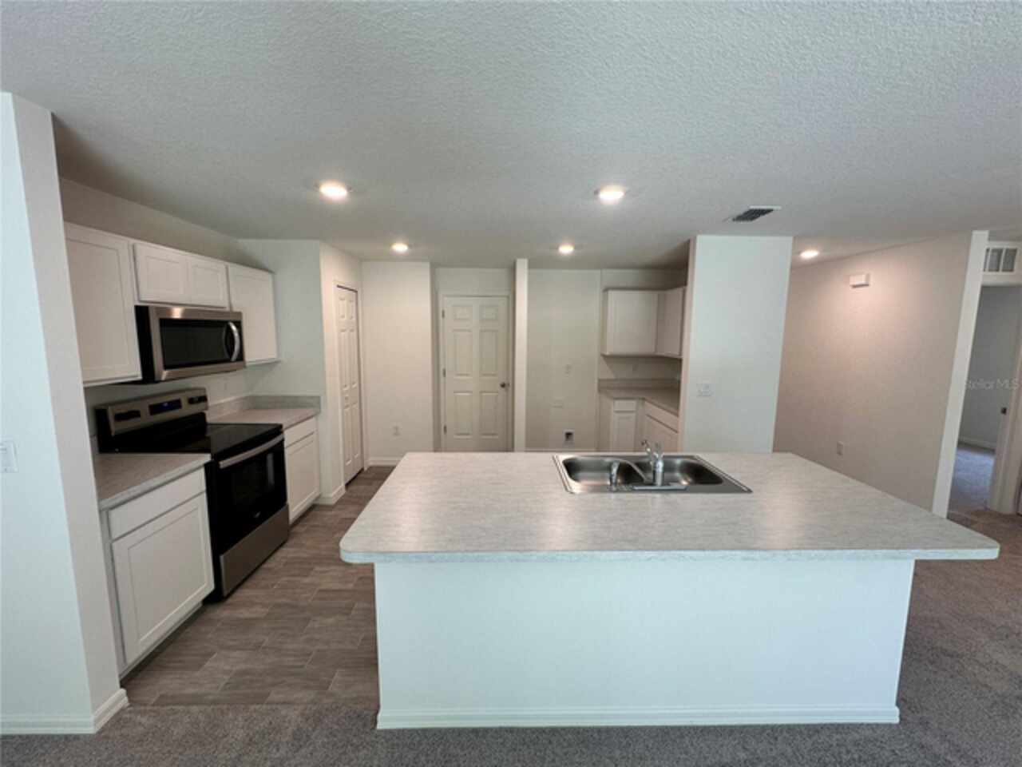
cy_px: 384
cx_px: 511
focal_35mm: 14
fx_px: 413
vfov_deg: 85.7
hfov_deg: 102.1
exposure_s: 1/120
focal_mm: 2.22
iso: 125
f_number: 2.2
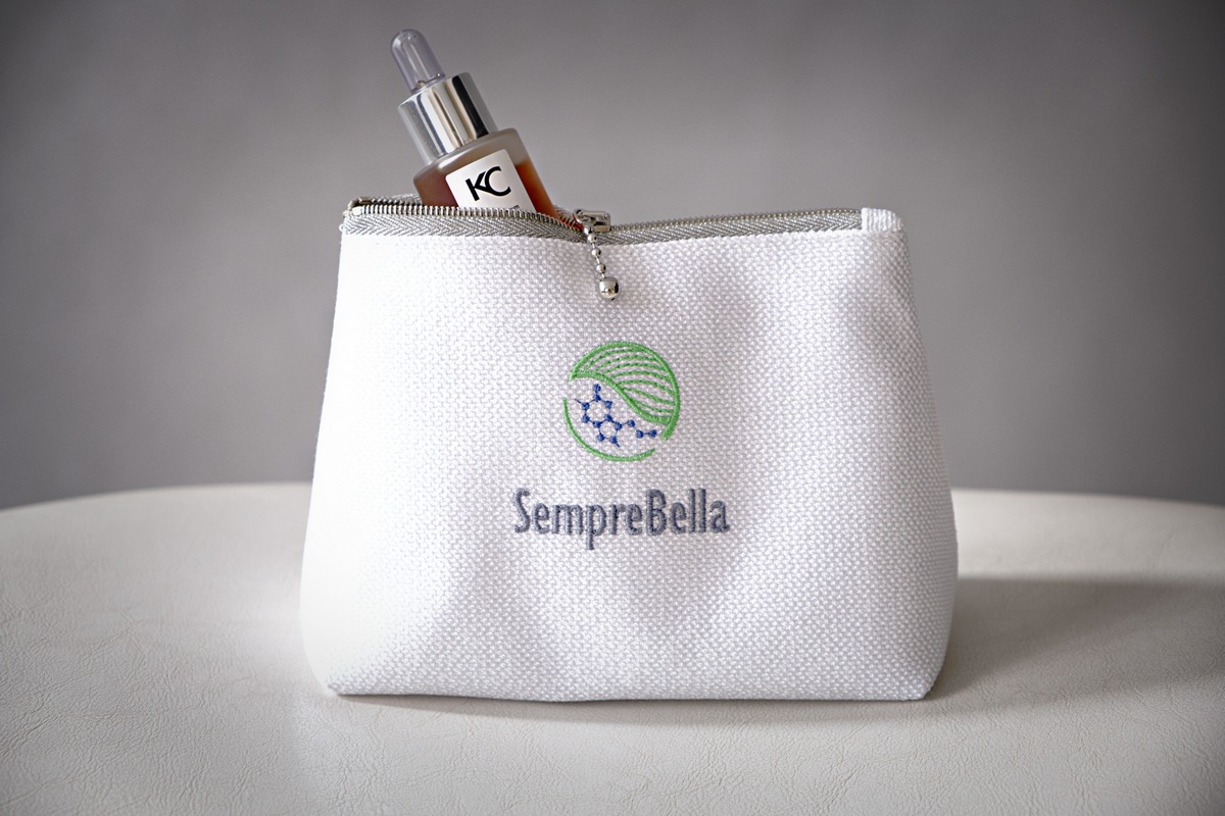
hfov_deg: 30.1
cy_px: 408
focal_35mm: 67
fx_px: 2280
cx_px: 612
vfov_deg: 20.3
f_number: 4
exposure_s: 1/60
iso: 1250
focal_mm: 44.4
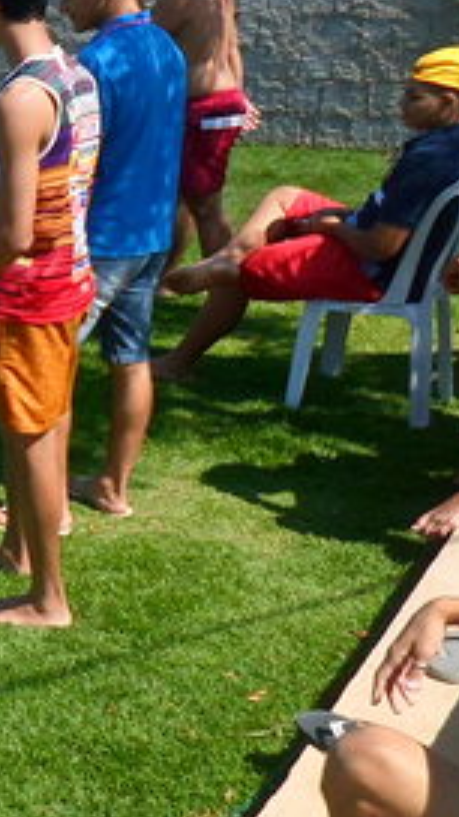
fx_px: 1385
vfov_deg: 32.8
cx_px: -411
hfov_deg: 15.6
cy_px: 390
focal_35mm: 64
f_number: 2.5
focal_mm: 4.5
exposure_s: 1/1000
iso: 80
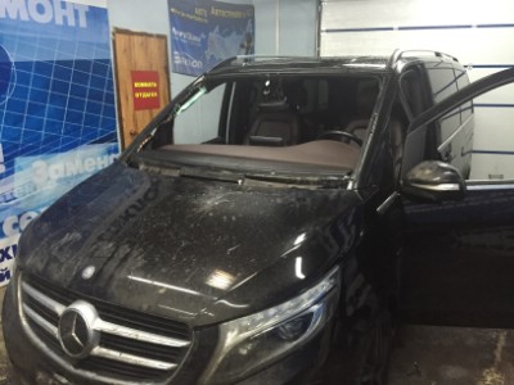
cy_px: 192
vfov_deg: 48.2
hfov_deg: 61.7
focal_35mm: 29
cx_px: 257
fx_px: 431
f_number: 2.2
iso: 250
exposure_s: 1/25
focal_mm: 4.15
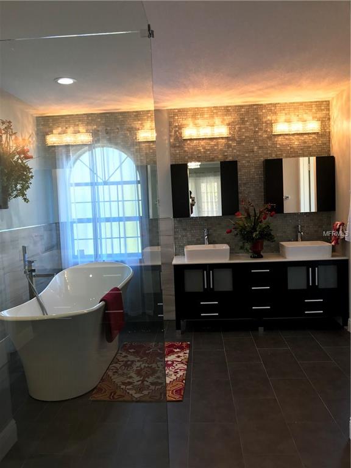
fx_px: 379
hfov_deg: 49.7
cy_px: 234
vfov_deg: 63.4
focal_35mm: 28
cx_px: 176
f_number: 1.8
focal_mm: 3.99
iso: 25
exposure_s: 1/40
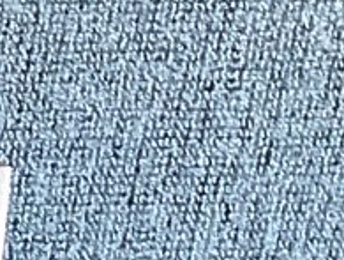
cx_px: -837
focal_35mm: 240
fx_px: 2389
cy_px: 558
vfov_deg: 6.0
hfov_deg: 7.0
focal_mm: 3.3
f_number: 2.4
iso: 200
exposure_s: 1/50
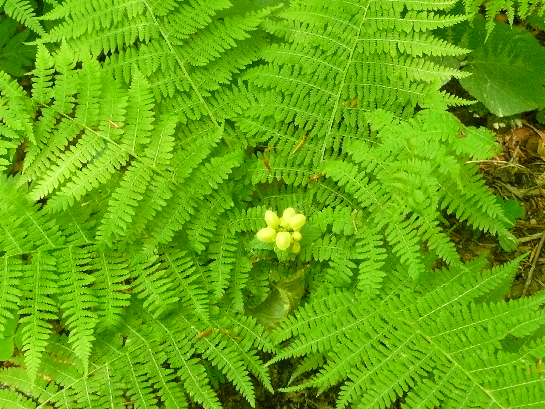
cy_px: 204
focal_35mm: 71
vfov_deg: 20.7
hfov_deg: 27.4
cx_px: 272
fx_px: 1118
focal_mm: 9.8
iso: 400
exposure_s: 1/50
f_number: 3.2
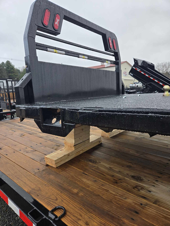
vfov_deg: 73.9
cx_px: 85
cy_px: 113
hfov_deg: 58.9
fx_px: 151
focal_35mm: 23
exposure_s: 1/180
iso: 50
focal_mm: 5.4
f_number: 1.8
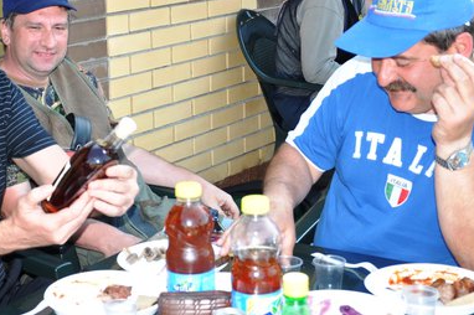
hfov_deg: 25.3
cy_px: 86
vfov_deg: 17.0
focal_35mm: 80
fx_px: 1052
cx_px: 181
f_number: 5
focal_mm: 34
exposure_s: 1/200
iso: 200
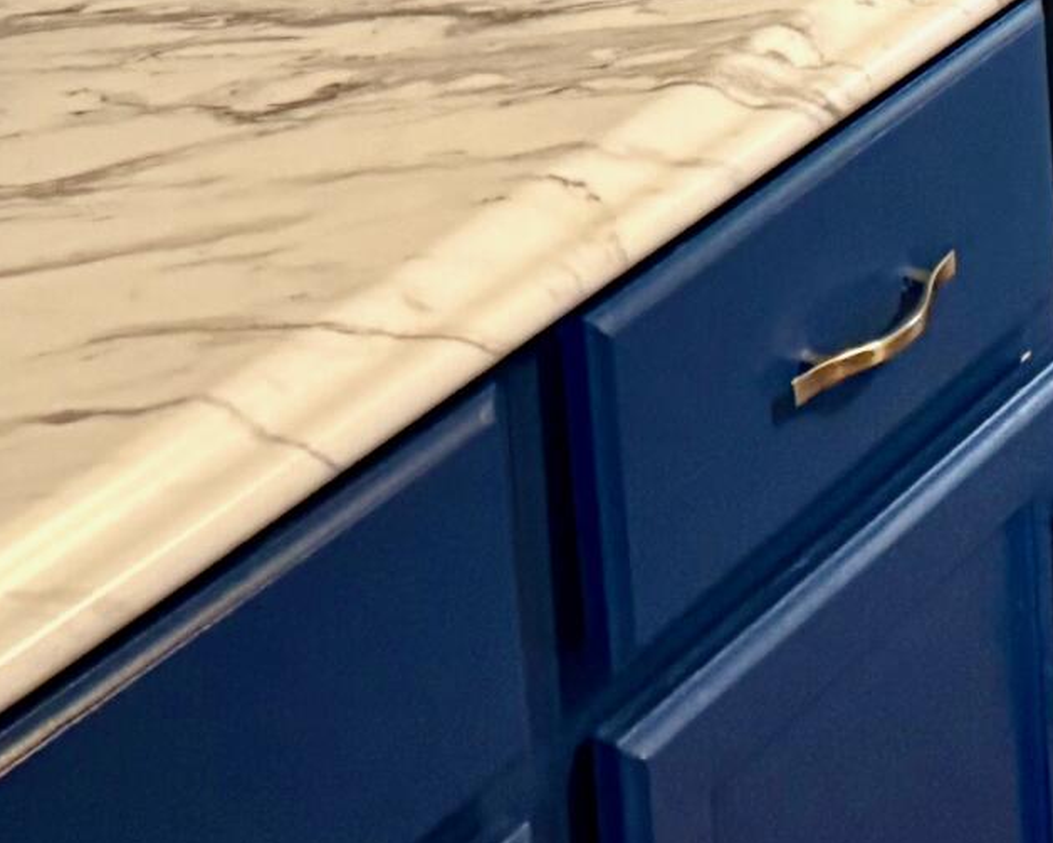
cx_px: 650
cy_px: -751
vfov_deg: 12.4
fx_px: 3492
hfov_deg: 17.1
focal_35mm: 112
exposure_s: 1/40
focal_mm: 6.76
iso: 800
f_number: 1.78
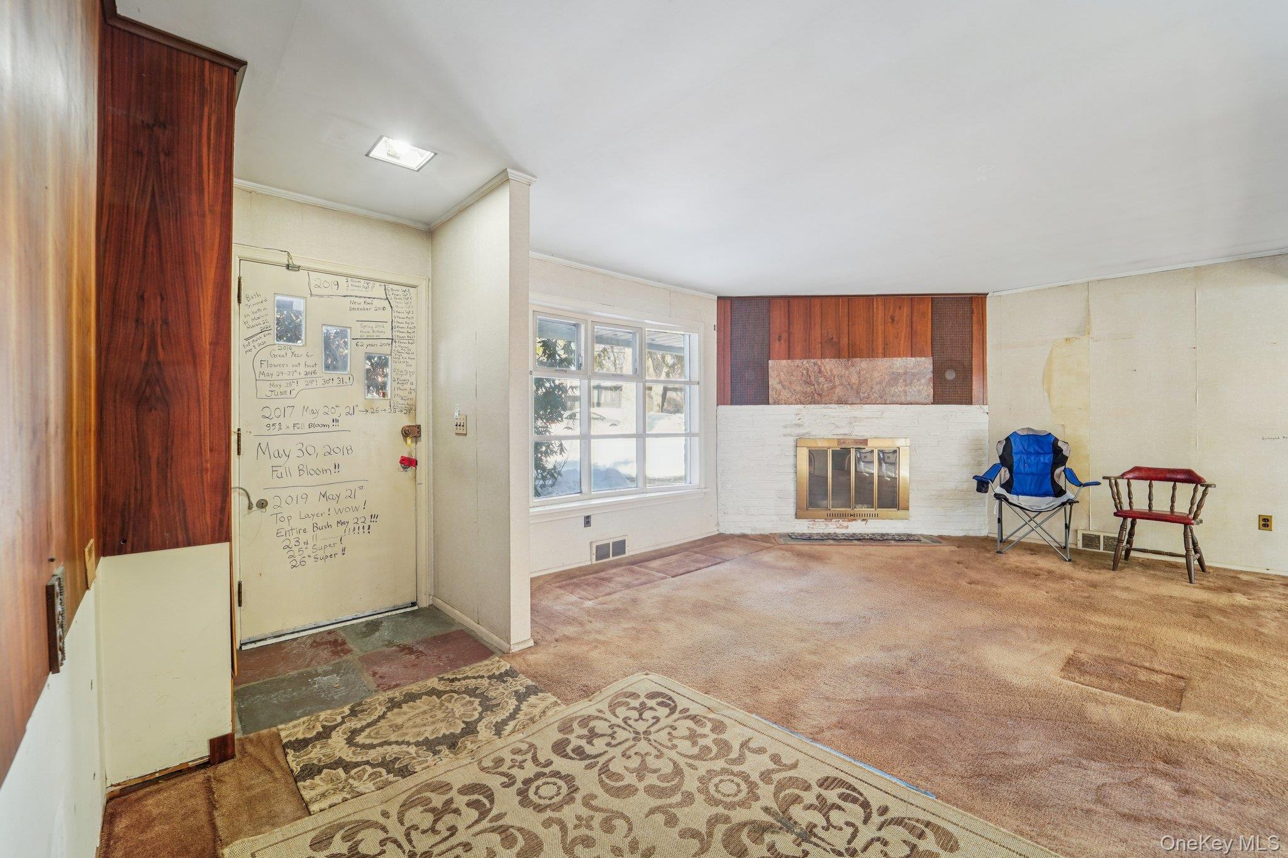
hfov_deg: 104.3
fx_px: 501
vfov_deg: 81.2
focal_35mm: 14
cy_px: 429
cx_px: 644
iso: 400
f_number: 8
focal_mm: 14
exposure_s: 1/8
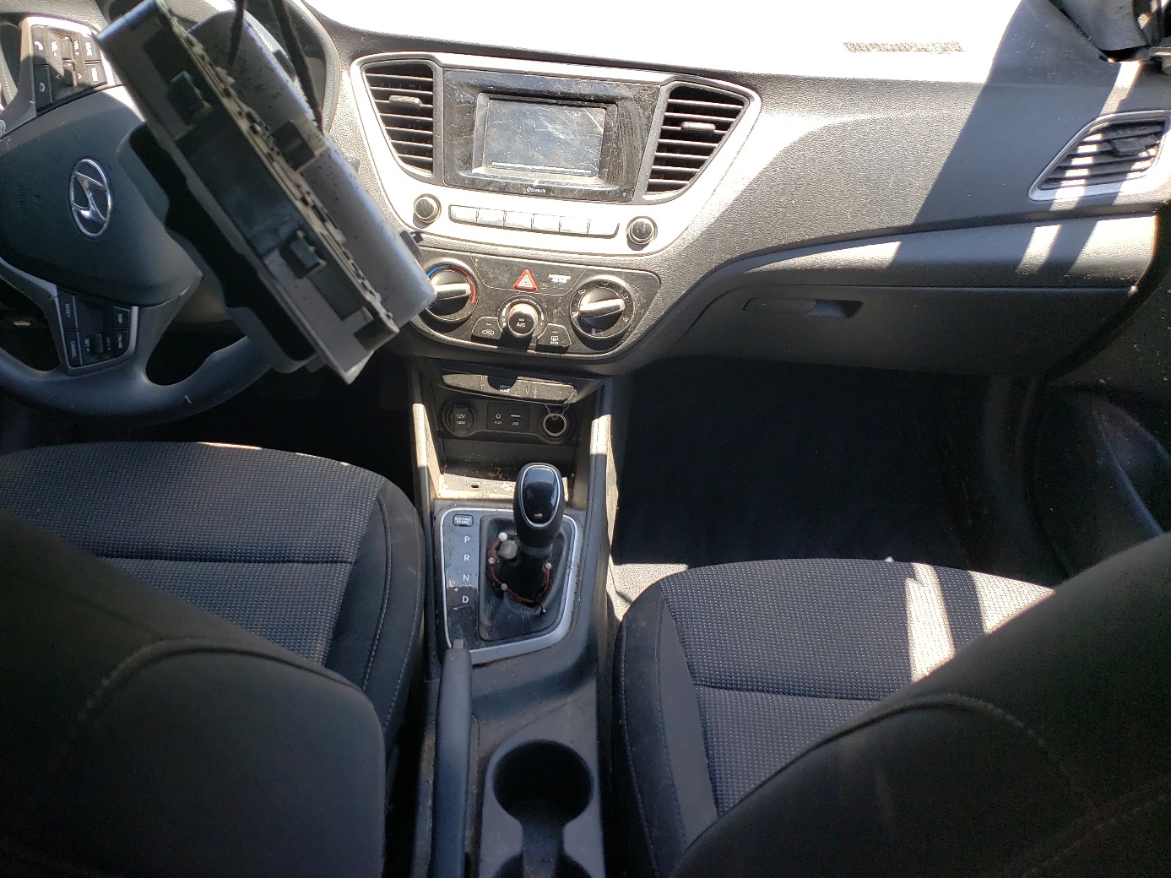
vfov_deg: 46.8
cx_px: 497
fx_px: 1015
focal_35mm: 30
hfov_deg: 59.7
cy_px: 411
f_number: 1.5
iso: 50
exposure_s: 1/303
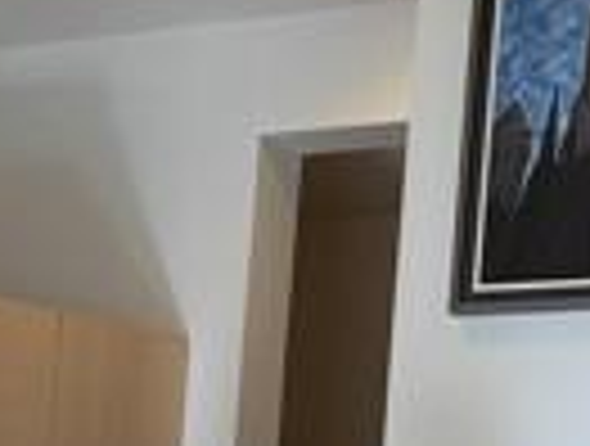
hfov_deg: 10.2
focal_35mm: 187
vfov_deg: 7.7
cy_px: 797
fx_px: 3196
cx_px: -261
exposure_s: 1/137
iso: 50
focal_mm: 6.76
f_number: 1.78
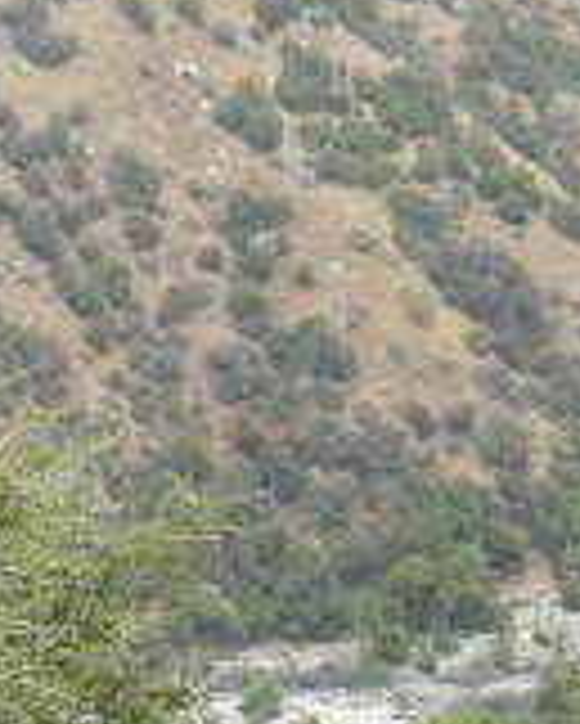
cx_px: -477
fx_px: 3987
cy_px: 256
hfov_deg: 8.0
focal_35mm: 186
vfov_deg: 10.4
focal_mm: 5.4
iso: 160
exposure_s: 1/466
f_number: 3.5
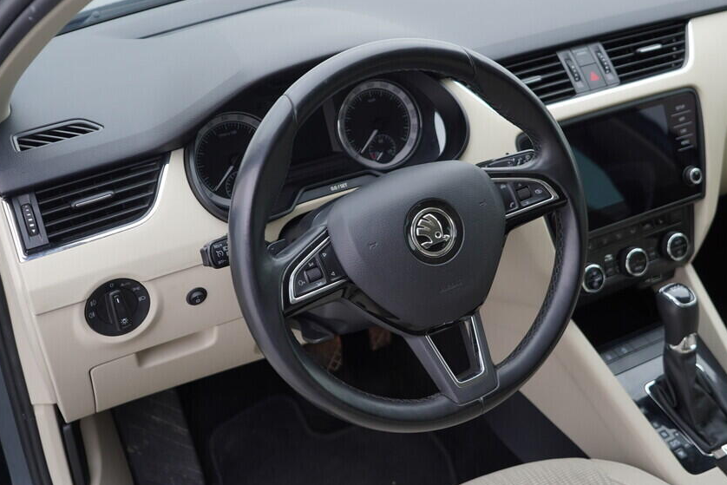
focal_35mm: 44
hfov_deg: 44.3
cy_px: 238
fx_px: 889
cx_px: 431
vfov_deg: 30.5
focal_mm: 24
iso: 125
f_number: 2.8
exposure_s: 1/40
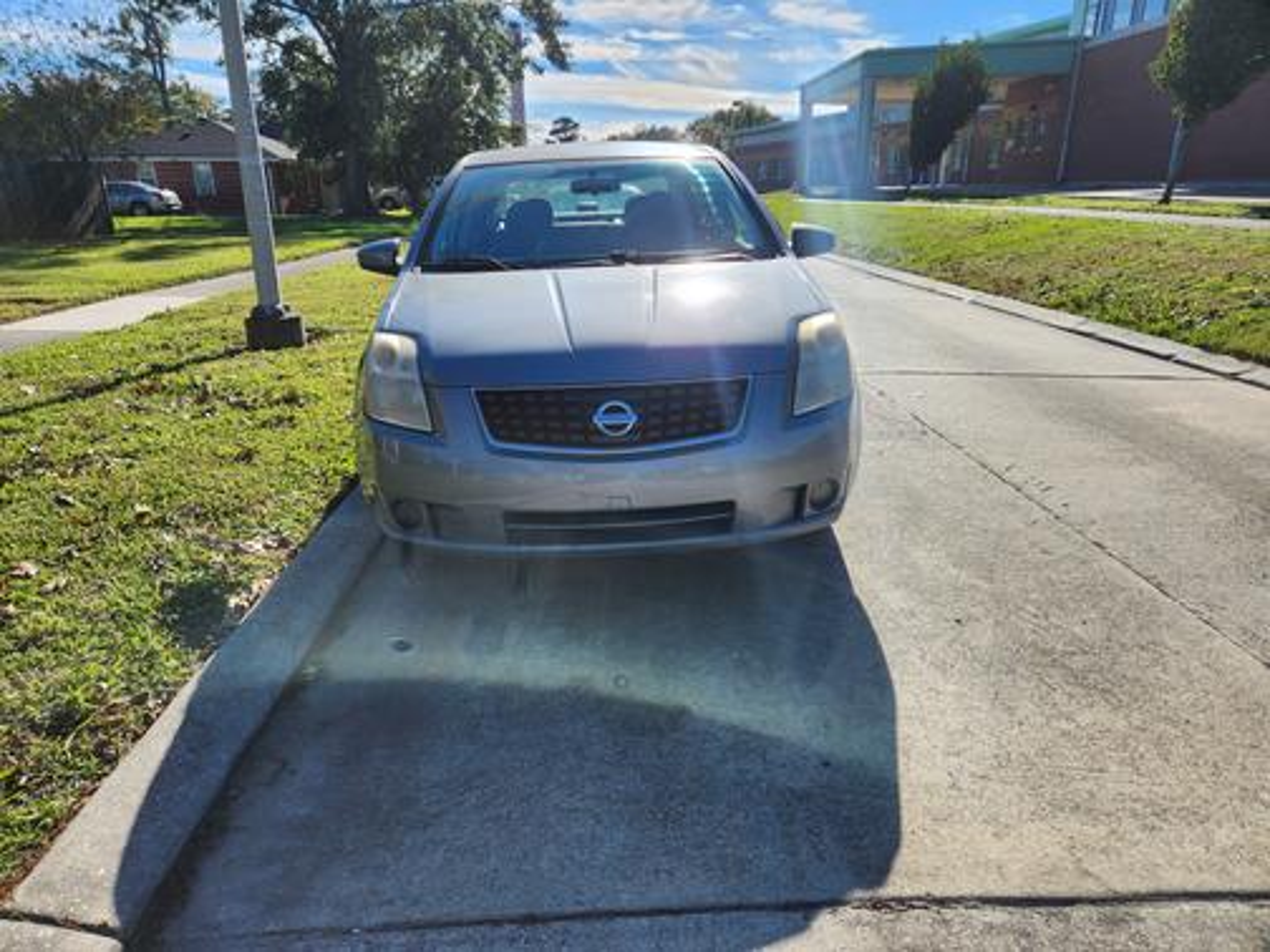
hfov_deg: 73.9
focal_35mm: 23
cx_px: 635
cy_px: 476
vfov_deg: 58.9
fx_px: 844
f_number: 1.8
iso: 20
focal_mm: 5.4
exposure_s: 1/1650
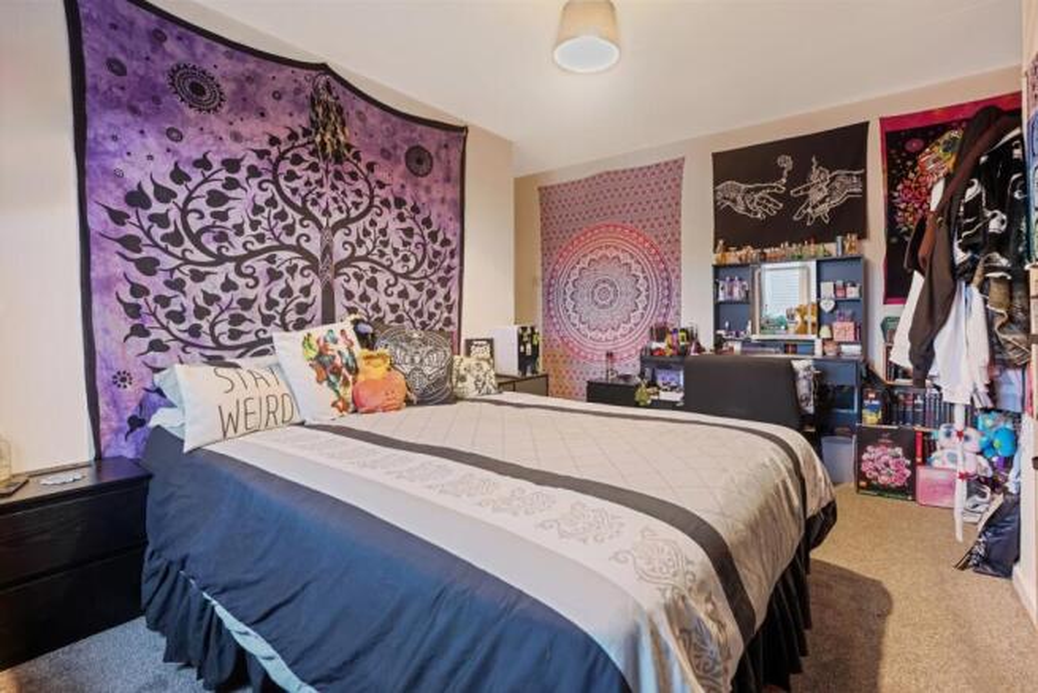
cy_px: 346
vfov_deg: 73.8
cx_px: 519
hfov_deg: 96.7
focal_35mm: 16
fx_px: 461
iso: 3200
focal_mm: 16
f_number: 5.6
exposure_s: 1/4
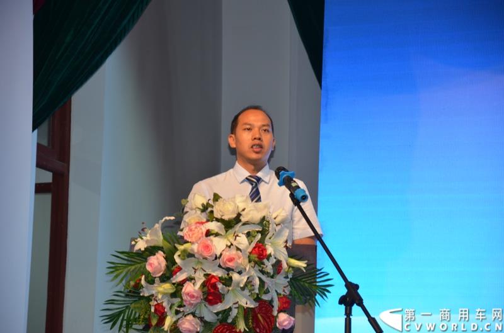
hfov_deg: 13.1
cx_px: 252
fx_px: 2199
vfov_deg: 8.7
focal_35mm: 158
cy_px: 166
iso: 640
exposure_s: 1/60
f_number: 5.6
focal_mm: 105
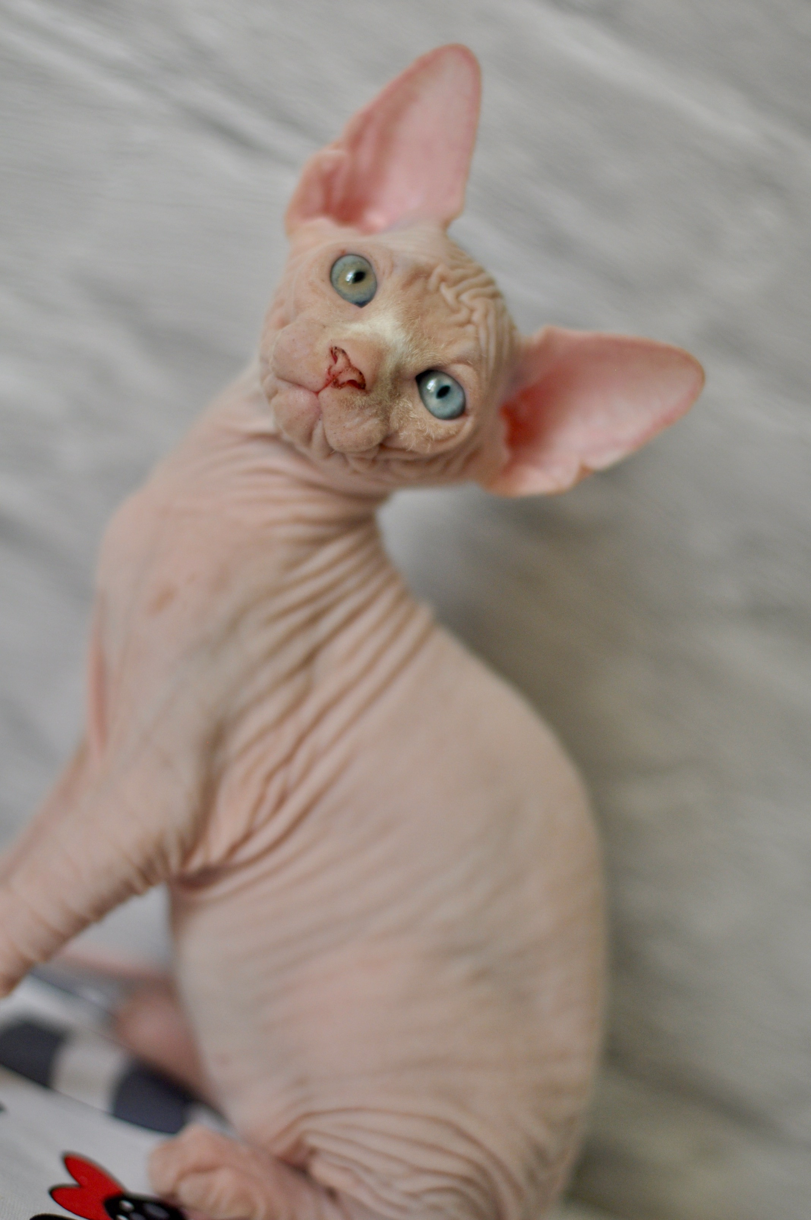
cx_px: 406
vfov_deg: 27.0
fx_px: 2541
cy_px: 610
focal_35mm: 75
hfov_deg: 18.1
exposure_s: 1/800
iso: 500
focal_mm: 50
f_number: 1.8
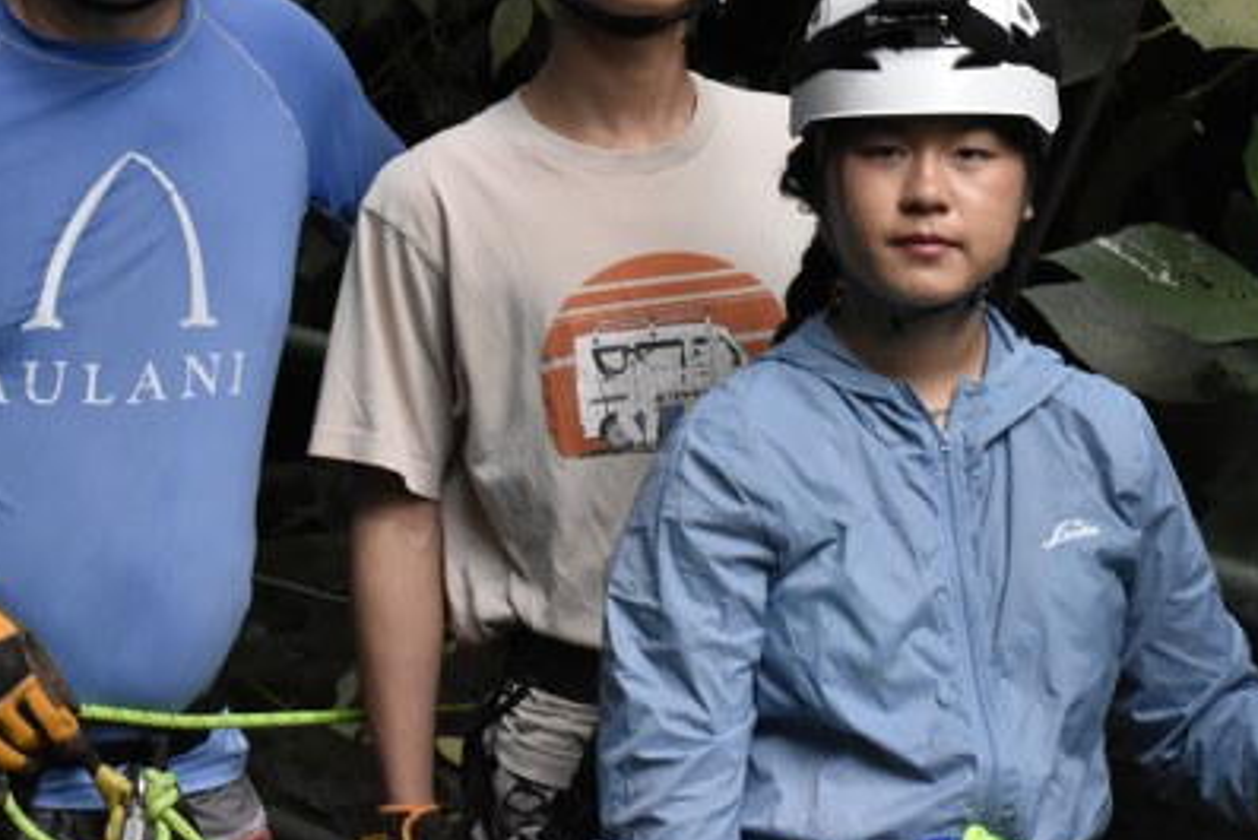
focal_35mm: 121
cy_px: 190
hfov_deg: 16.9
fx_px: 4230
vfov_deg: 11.3
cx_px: 887
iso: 2500
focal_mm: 50
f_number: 11
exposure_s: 1/200
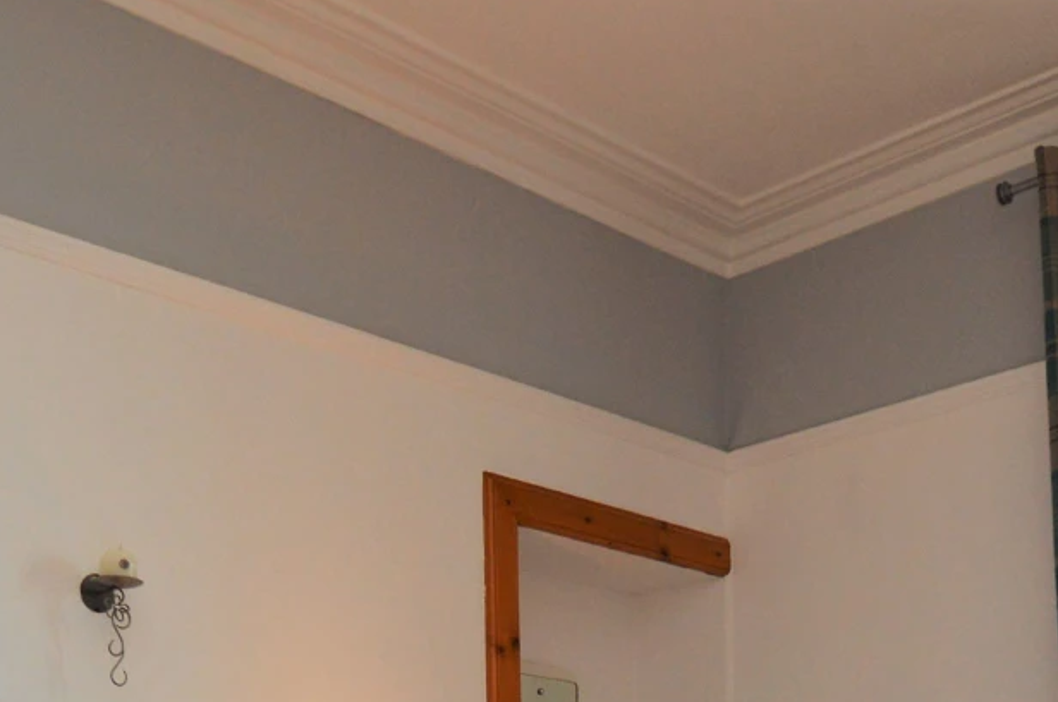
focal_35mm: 54
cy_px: 1059
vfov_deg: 21.1
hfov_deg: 37.0
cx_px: 453
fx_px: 1578
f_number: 5.6
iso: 360
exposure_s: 1/125
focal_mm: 11.5
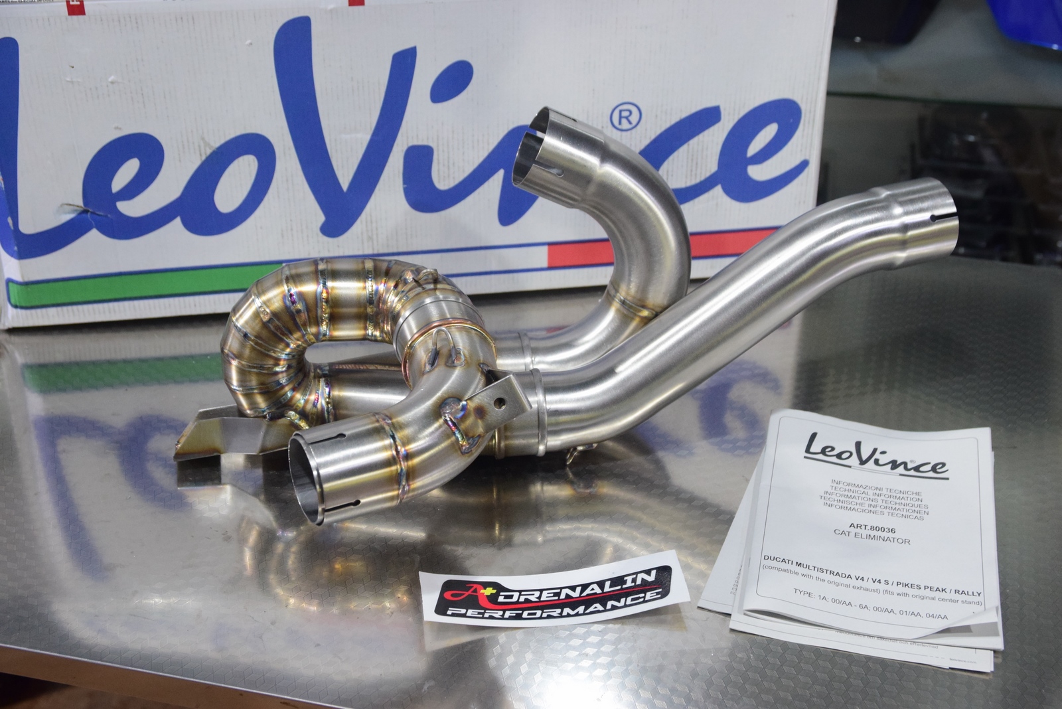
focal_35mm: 57
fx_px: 1682
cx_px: 531
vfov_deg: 23.8
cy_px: 354
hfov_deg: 35.0
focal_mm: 38
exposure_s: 1/25
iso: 2000
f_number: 5.6
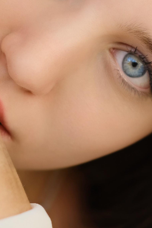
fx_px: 1013
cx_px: 75
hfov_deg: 8.6
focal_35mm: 160
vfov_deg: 12.8
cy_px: 158
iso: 200
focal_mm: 35
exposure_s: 1/500
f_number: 2.2
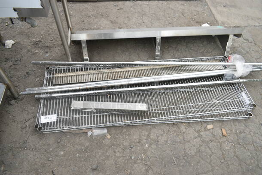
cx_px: 131
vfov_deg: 48.0
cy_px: 88
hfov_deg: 67.3
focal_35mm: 27
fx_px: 197
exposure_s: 1/125
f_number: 5.6
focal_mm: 18
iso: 100
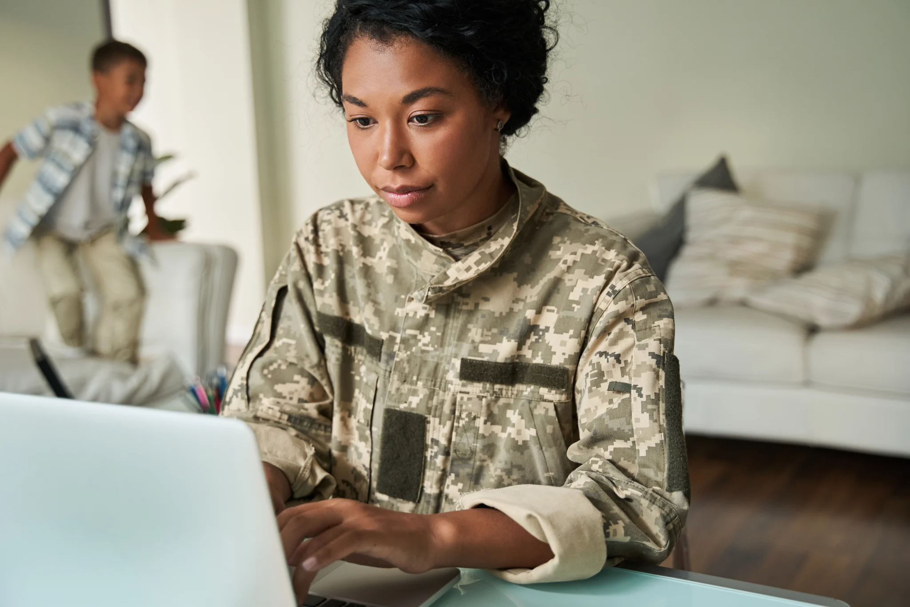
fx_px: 1137
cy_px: 304
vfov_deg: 29.9
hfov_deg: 43.6
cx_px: 455
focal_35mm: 45
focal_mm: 45
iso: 500
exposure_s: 1/160
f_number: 3.2
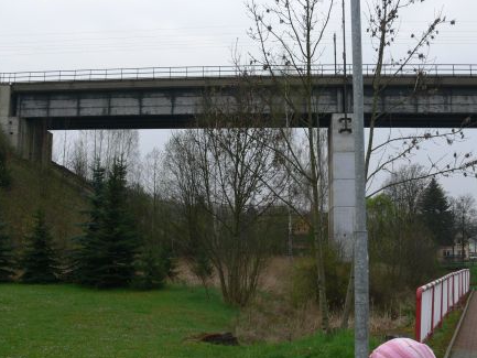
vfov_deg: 32.9
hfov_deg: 42.9
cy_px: 165
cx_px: 240
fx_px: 606
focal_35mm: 44
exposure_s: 1/320
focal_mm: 7.4
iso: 100
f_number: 5.6
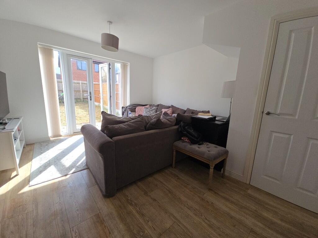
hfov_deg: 106.2
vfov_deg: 89.9
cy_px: 119
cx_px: 159
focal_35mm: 13
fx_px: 119
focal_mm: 2.2
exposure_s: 1/262
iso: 50
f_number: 2.2
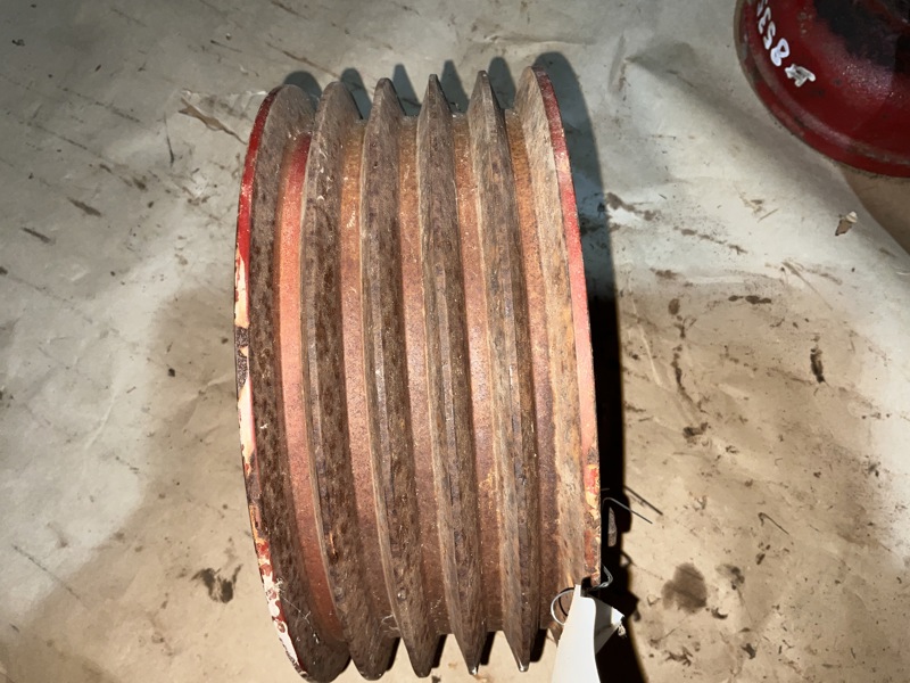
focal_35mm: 29
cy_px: 342
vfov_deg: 48.2
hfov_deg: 61.7
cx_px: 455
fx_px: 762
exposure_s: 1/60
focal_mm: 3
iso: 16
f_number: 1.8
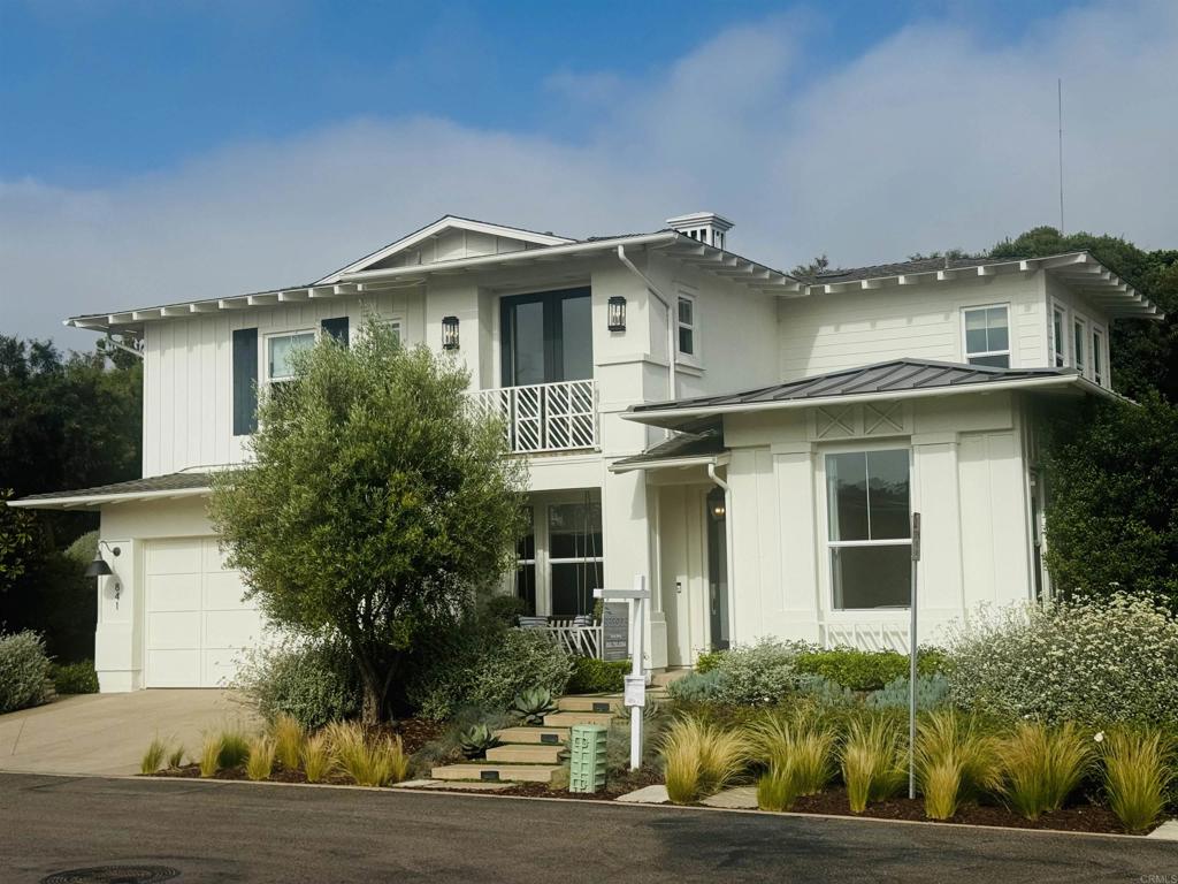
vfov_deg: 30.3
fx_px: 1633
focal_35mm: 48
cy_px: 442
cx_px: 589
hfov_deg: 39.7
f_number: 1.78
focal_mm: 6.76
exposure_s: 1/9009
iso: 80
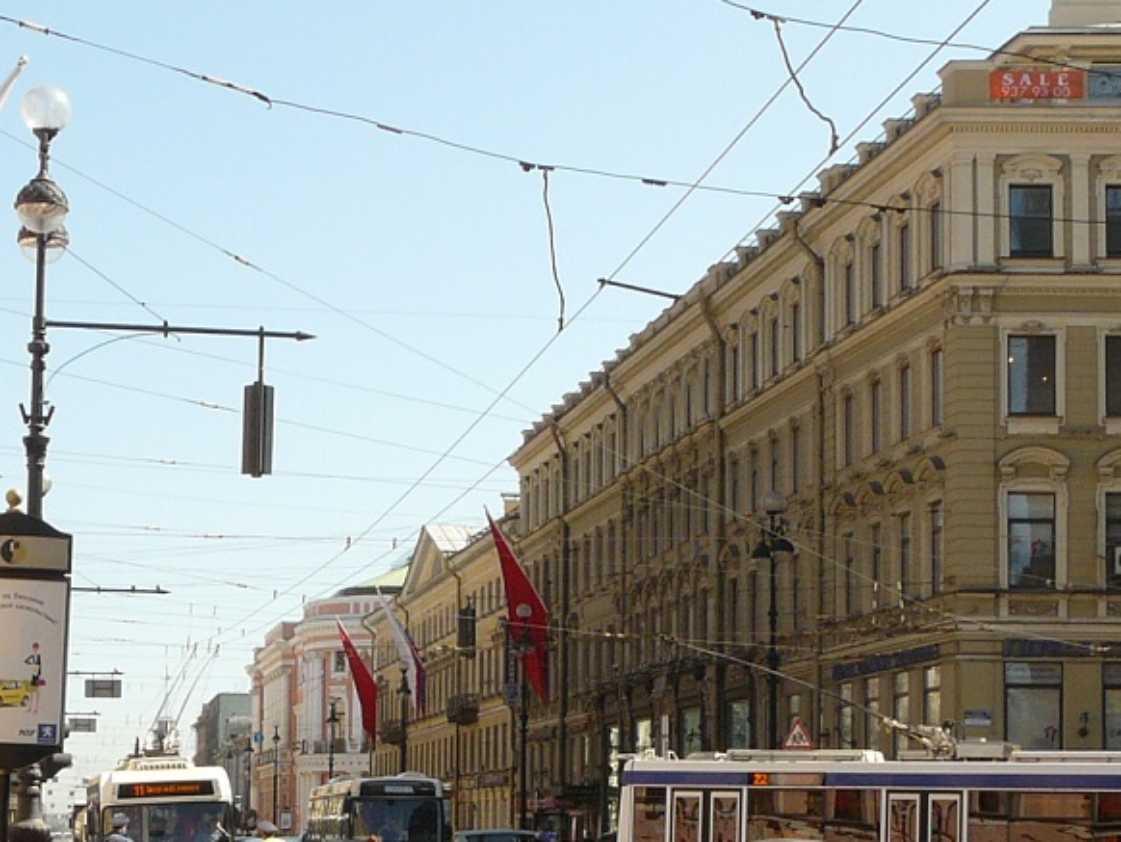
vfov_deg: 18.5
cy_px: 661
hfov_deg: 24.7
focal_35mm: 79
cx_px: 466
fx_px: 2559
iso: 100
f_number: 5.6
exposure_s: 1/320
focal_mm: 4.7
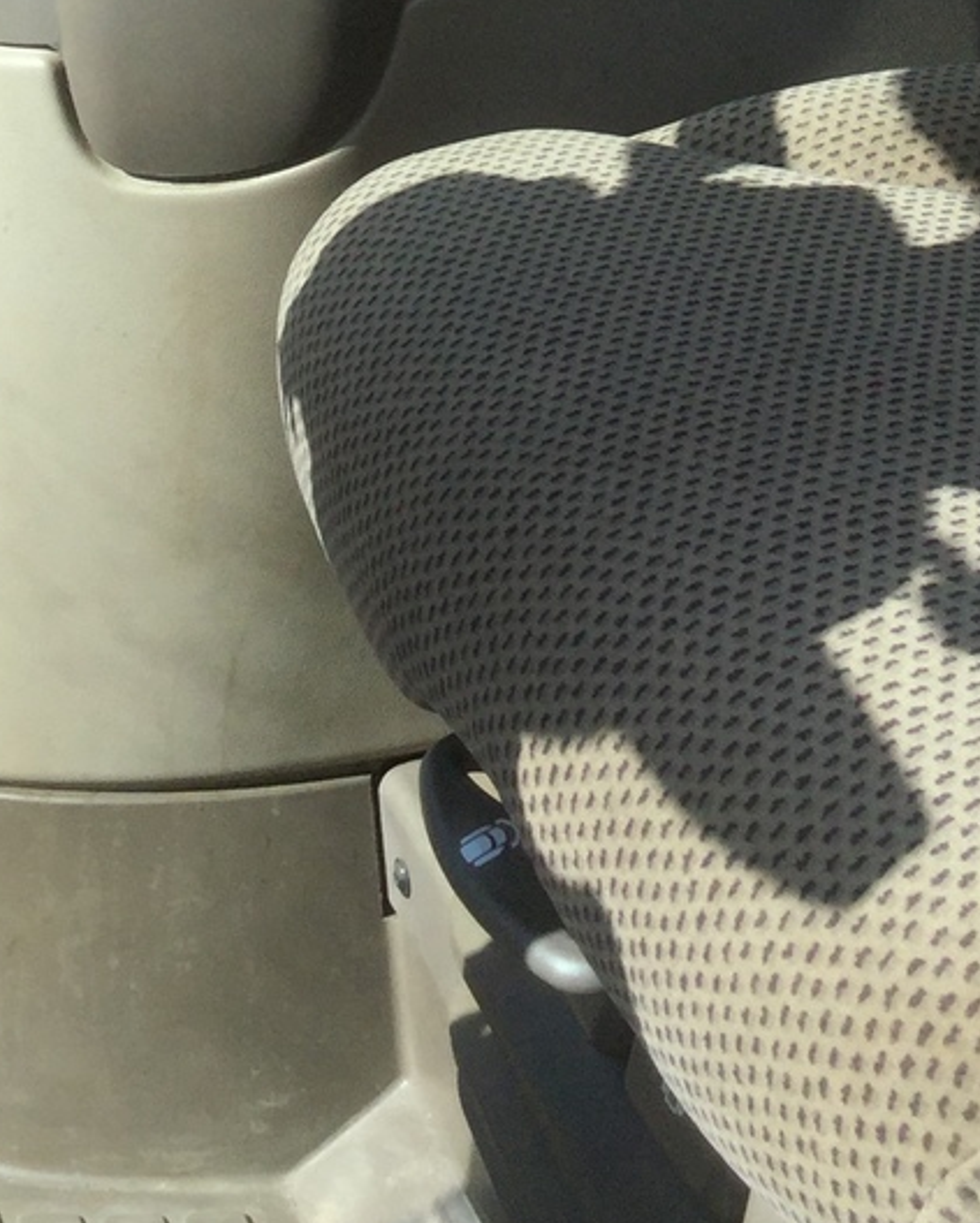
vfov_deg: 20.3
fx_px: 3188
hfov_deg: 17.3
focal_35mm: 88
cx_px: 855
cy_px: -266
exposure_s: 1/947
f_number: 2.4
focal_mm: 3.3
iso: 25
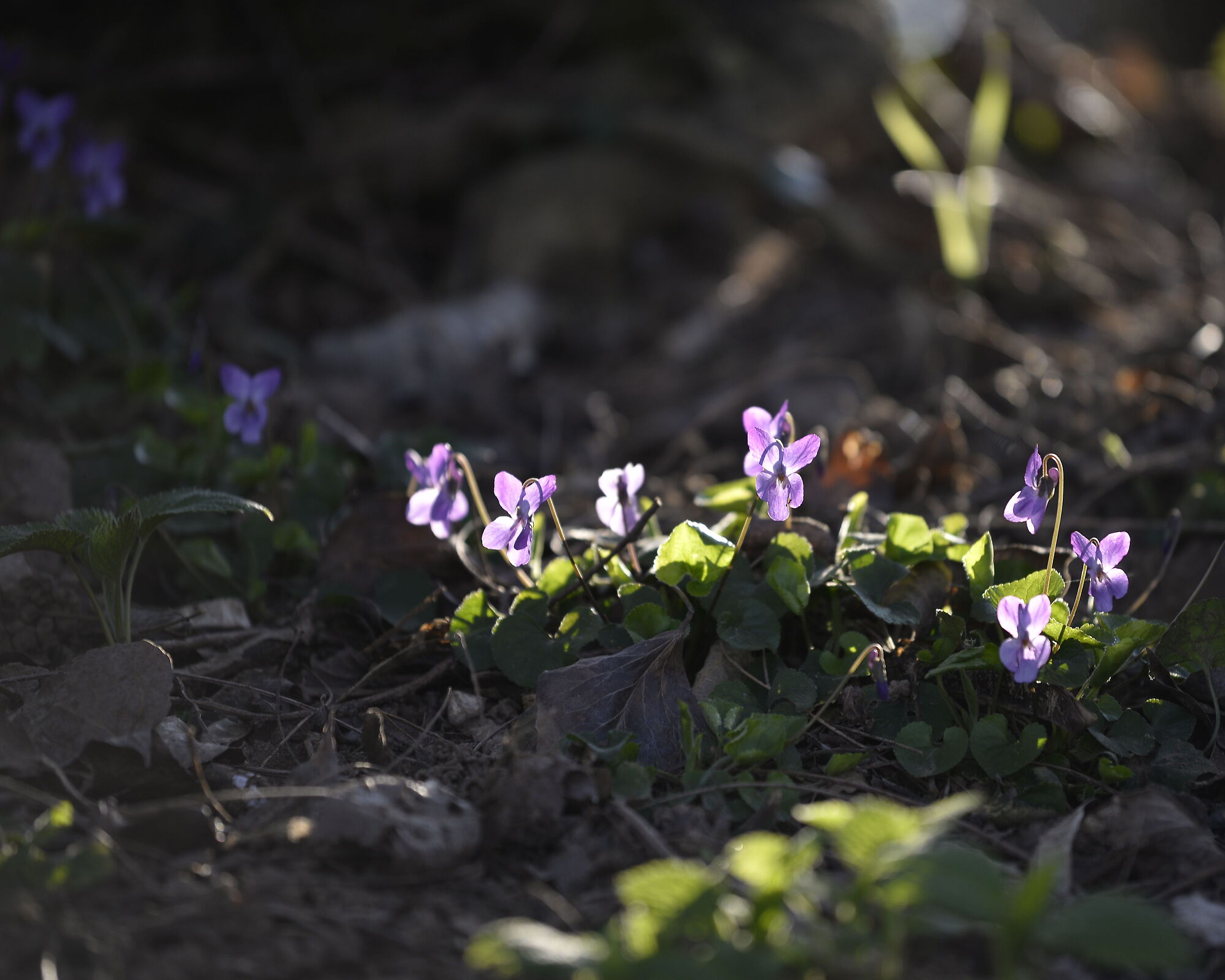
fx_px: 8193
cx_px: 727
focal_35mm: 226
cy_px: 490
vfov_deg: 6.8
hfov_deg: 8.5
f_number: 4
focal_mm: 200
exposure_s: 1/640
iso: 200
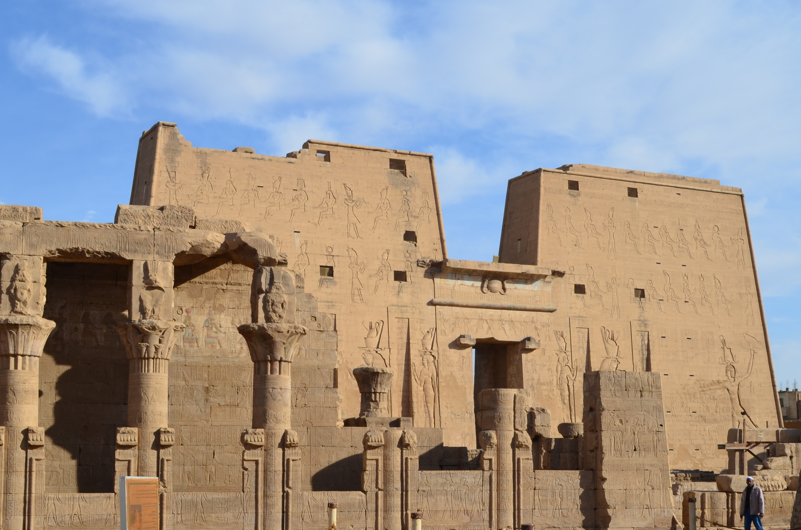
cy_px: 337
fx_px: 1266
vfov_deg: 23.6
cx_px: 467
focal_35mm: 57
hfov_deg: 35.0
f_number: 11
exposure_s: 1/160
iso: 100
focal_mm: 26
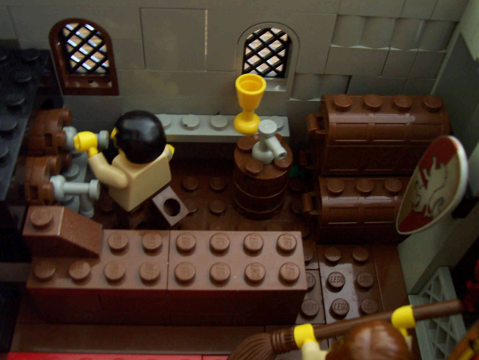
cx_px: 243
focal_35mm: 38
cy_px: 184
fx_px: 526
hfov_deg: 49.0
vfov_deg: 37.7
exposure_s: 1/8
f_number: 2.8
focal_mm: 5.6
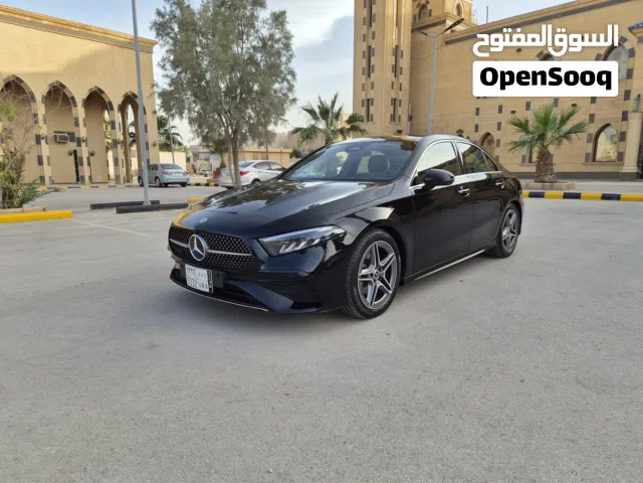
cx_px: 322
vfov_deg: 58.9
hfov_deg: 73.9
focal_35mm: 23
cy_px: 242
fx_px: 427
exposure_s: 1/726
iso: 50
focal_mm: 5.4
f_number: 1.8
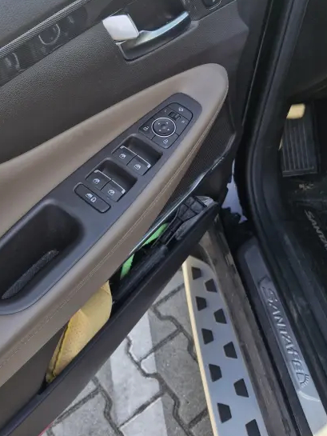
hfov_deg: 38.9
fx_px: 453
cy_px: 167
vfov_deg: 50.9
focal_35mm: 36
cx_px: 94
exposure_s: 1/180
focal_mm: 5.54
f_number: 1.8
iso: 50
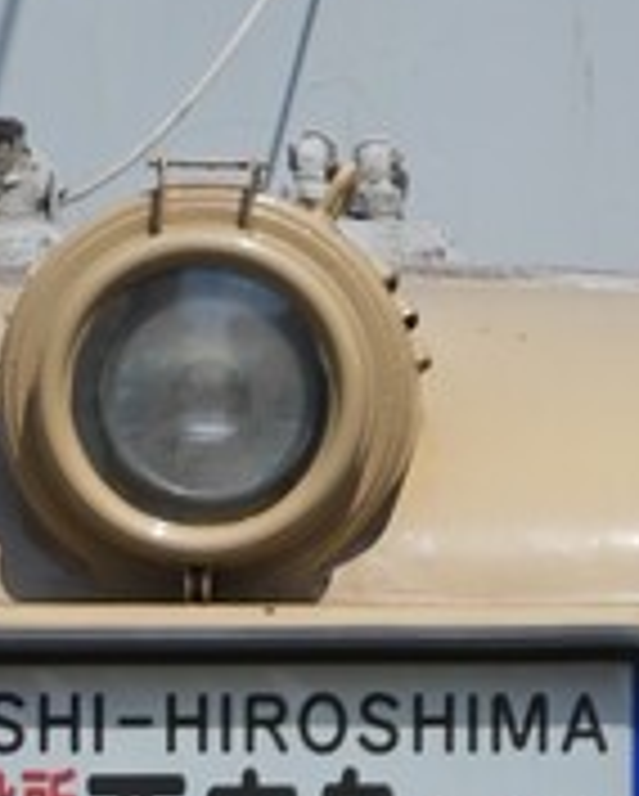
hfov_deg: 1.2
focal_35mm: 1300
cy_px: 1268
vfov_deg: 1.5
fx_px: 30679
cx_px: 382
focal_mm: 165
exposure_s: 1/2000
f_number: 2.8
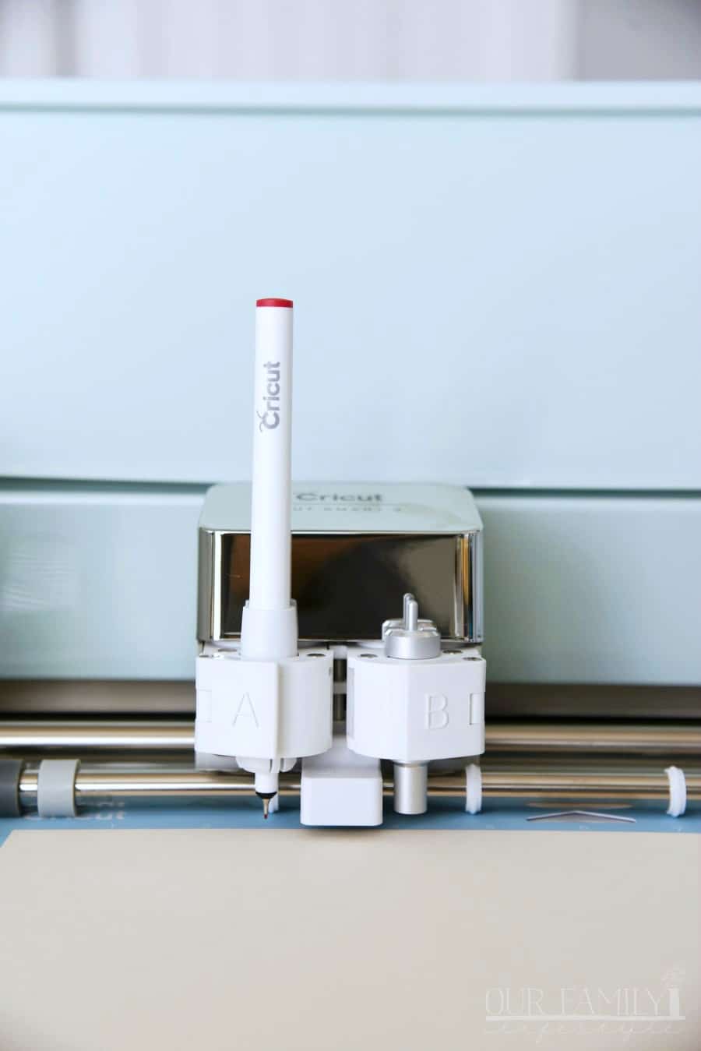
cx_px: 350
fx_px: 1693
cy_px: 526
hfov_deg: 23.4
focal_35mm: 58
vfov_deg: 34.5
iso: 400
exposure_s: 1/80
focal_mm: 58
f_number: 4.5
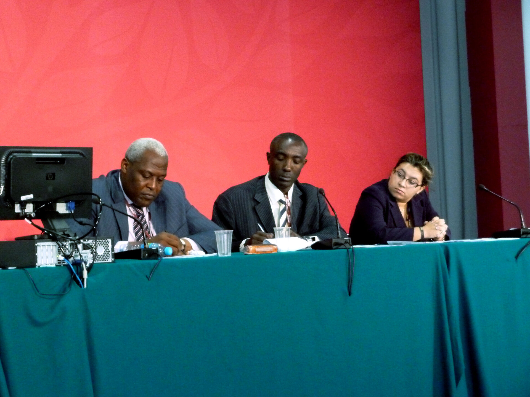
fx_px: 1470
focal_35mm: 96
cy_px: 198
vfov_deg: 15.4
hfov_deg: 20.4
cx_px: 265
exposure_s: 1/5
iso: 800
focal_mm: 15.8
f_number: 4.3
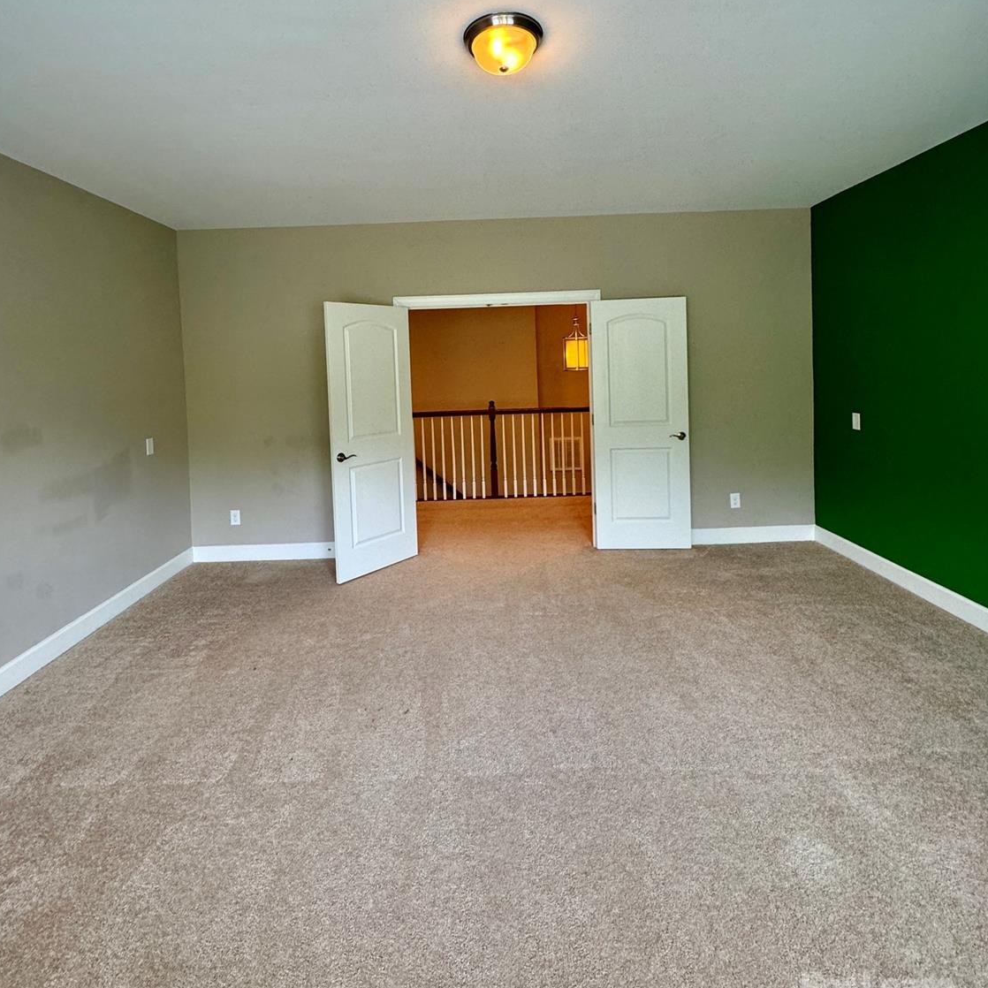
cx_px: 483
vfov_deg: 82.8
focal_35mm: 17
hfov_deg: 84.0
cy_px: 386
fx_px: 549
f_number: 2.2
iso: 200
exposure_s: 1/99
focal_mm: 2.22
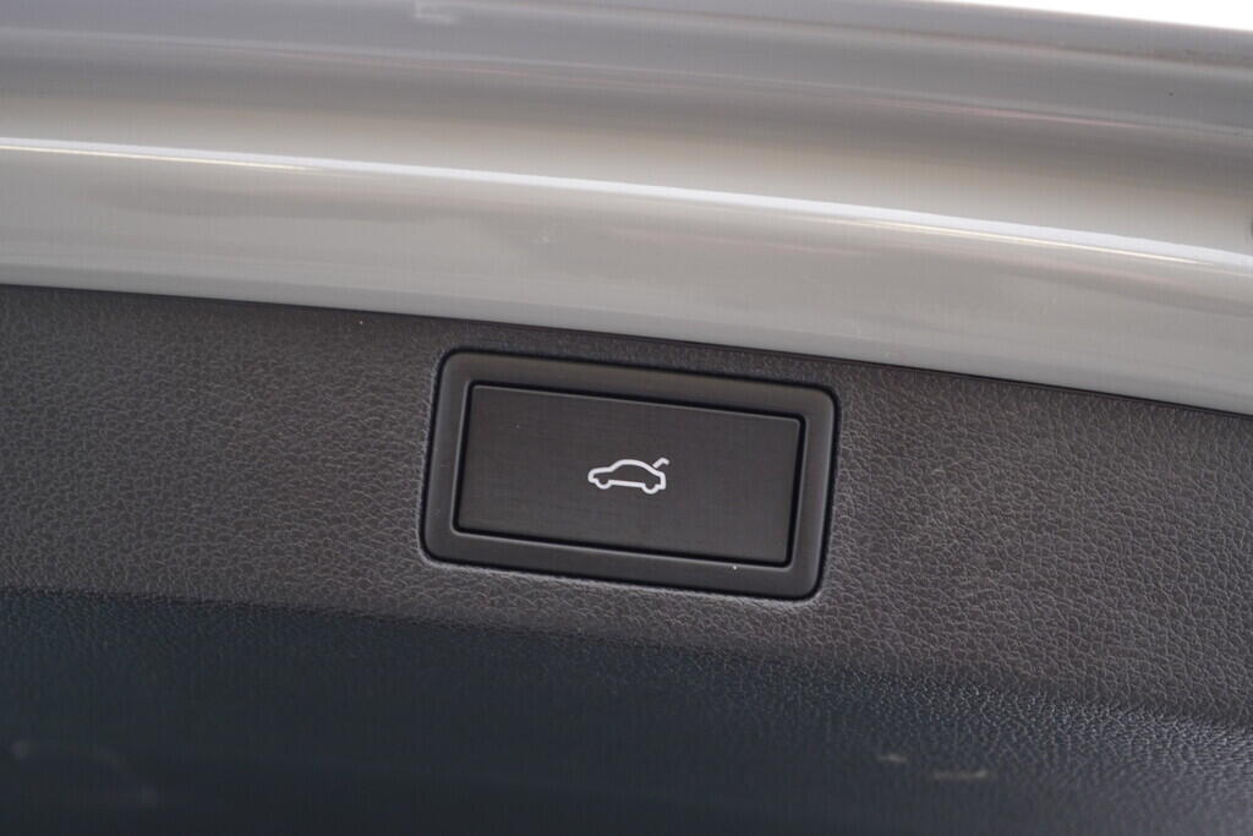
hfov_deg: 53.1
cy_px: 418
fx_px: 1253
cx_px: 626
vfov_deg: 36.9
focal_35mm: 36
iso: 200
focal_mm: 24
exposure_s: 1/40
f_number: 2.8
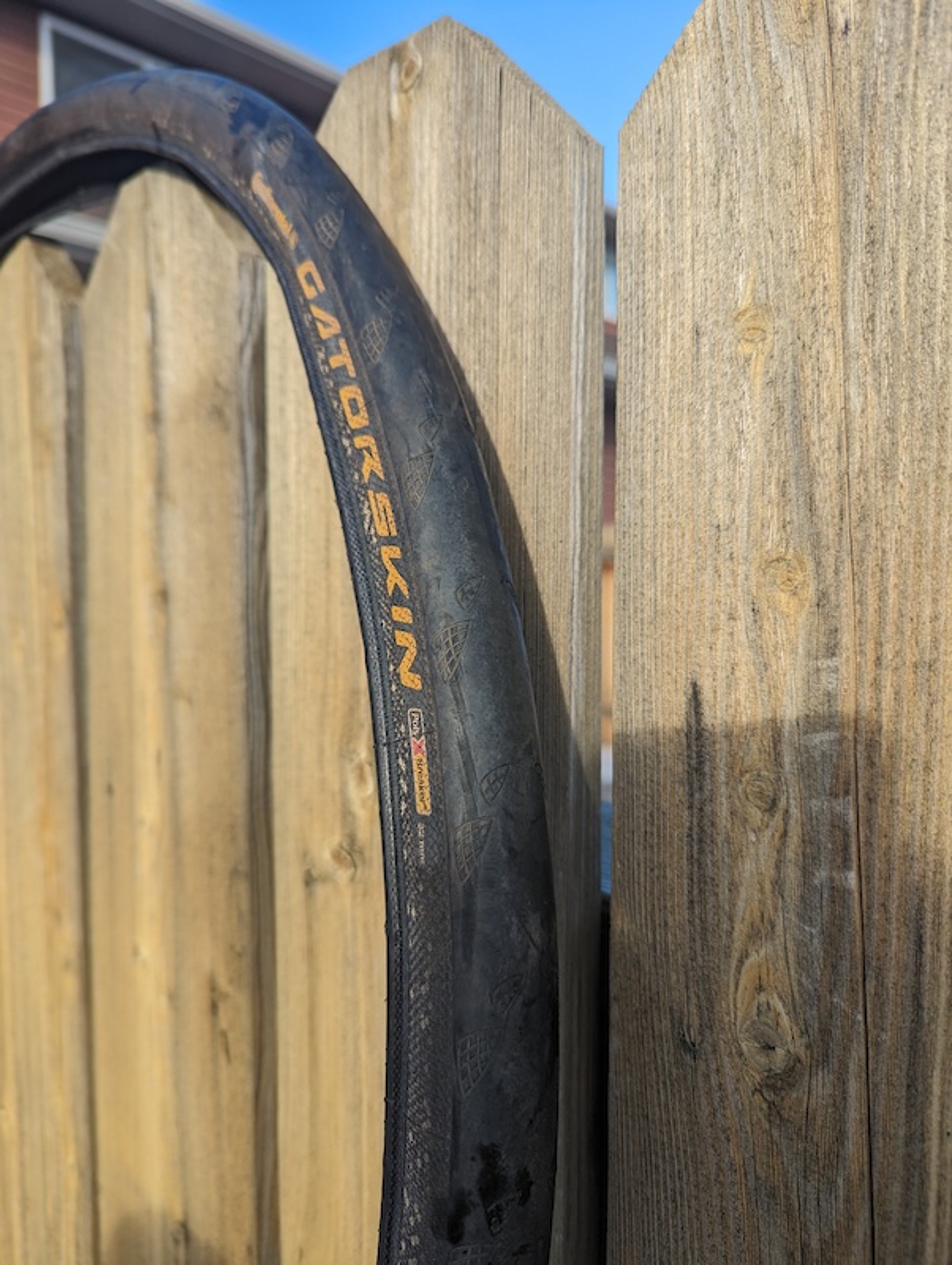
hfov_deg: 56.9
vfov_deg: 71.5
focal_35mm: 24
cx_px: 476
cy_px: 632
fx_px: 878
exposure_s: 1/612
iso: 40
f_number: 1.85
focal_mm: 6.81
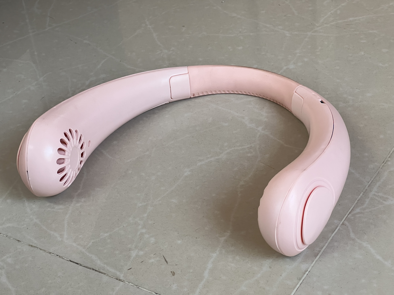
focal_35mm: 77
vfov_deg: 19.1
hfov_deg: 25.3
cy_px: 148
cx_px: 197
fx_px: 876
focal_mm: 9
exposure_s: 1/100
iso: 250
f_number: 2.8
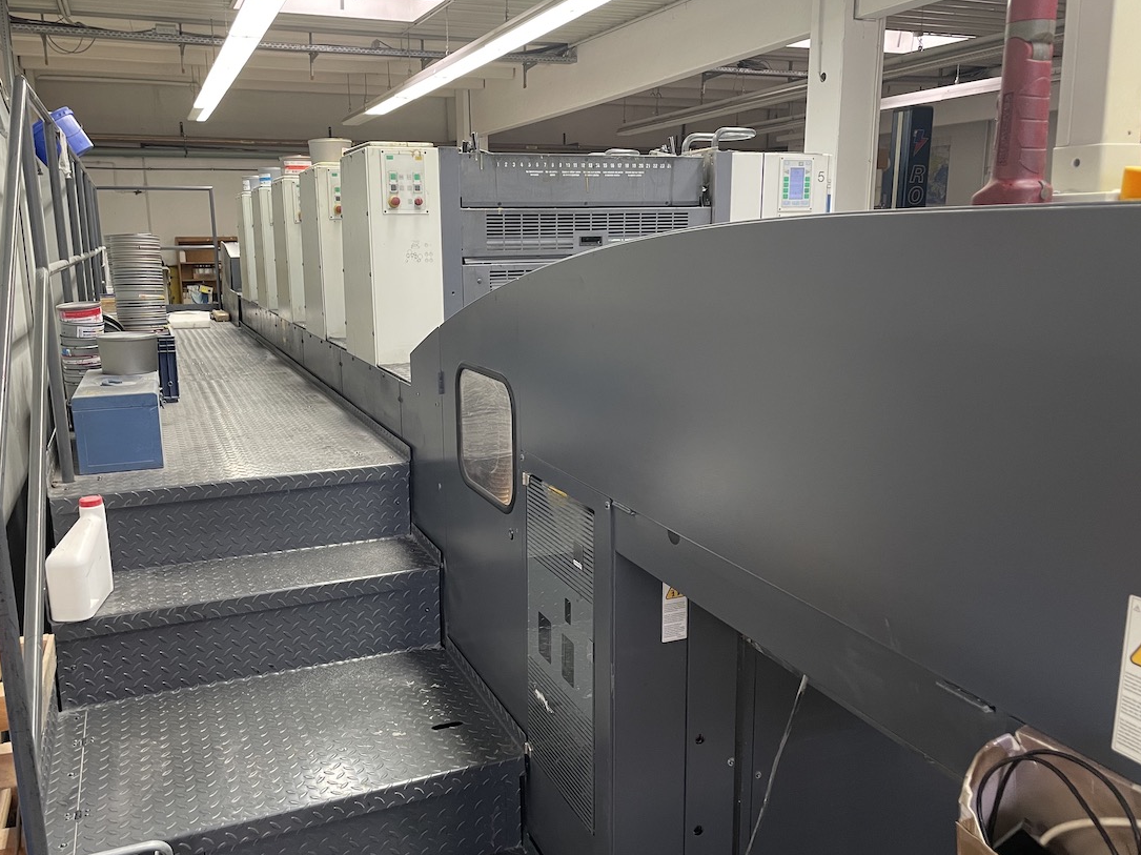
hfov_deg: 61.5
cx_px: 508
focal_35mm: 29
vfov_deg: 48.2
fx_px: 956
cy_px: 449
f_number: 1.6
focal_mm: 4.2
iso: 200
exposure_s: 1/50
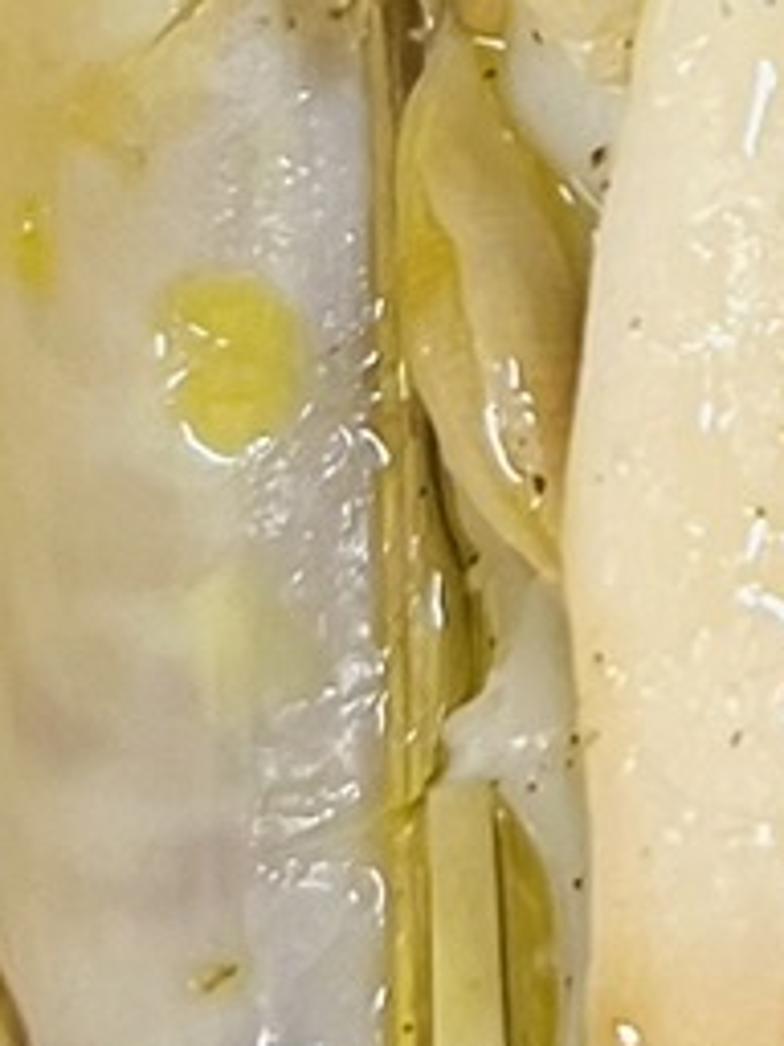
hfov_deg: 6.7
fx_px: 6281
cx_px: 1952
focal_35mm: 208
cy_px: -723
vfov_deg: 9.2
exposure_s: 1/50
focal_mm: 5.7
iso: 64
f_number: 1.5
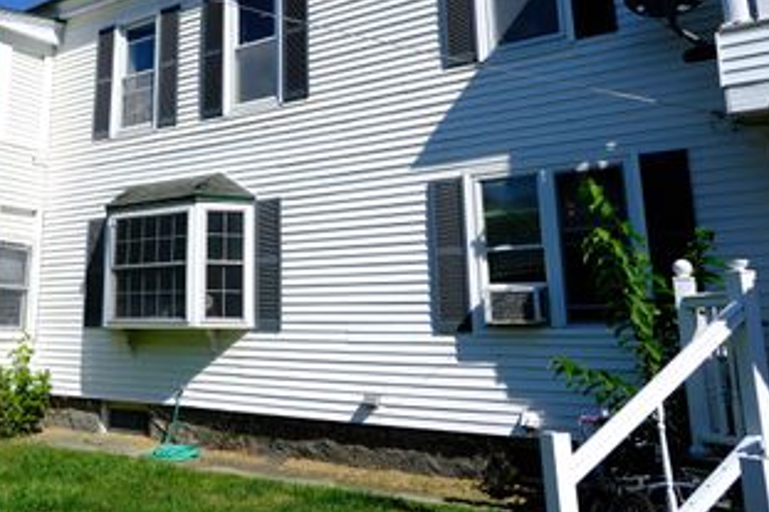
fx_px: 790
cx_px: 195
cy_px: 164
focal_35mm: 37
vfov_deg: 35.5
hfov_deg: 49.9
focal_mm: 15
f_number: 4
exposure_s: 1/1600
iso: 160
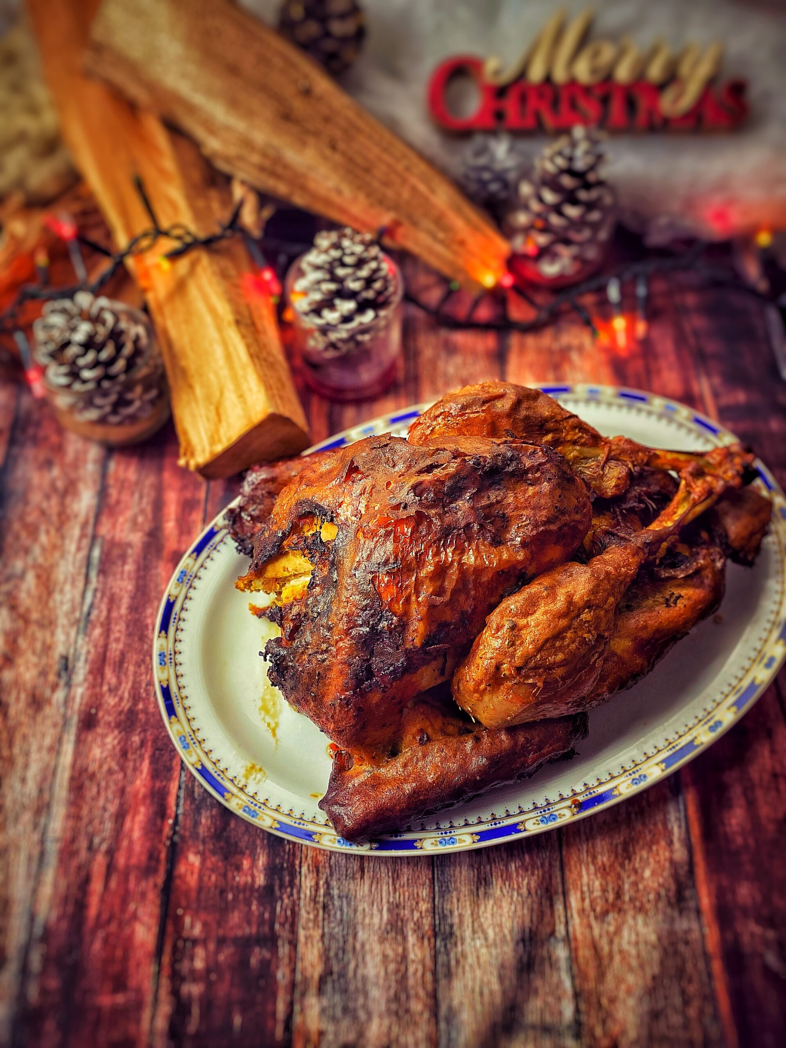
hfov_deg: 53.1
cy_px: 524
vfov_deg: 67.3
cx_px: 393
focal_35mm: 26
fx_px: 787
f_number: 1.8
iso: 200
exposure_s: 1/50
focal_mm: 4.25
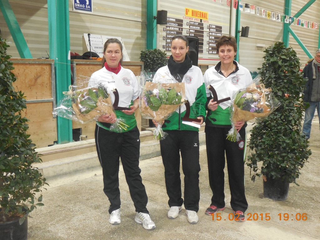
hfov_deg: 49.0
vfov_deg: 37.7
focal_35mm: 38
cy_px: 120
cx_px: 160
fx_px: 351
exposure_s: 1/15
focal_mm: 6.8
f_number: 4.2
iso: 500
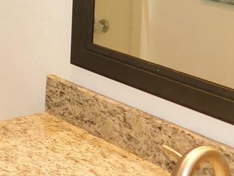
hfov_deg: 17.4
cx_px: -74
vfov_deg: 13.3
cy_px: -69
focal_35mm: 106
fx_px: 716
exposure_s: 1/30
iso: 200
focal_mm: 4
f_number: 3
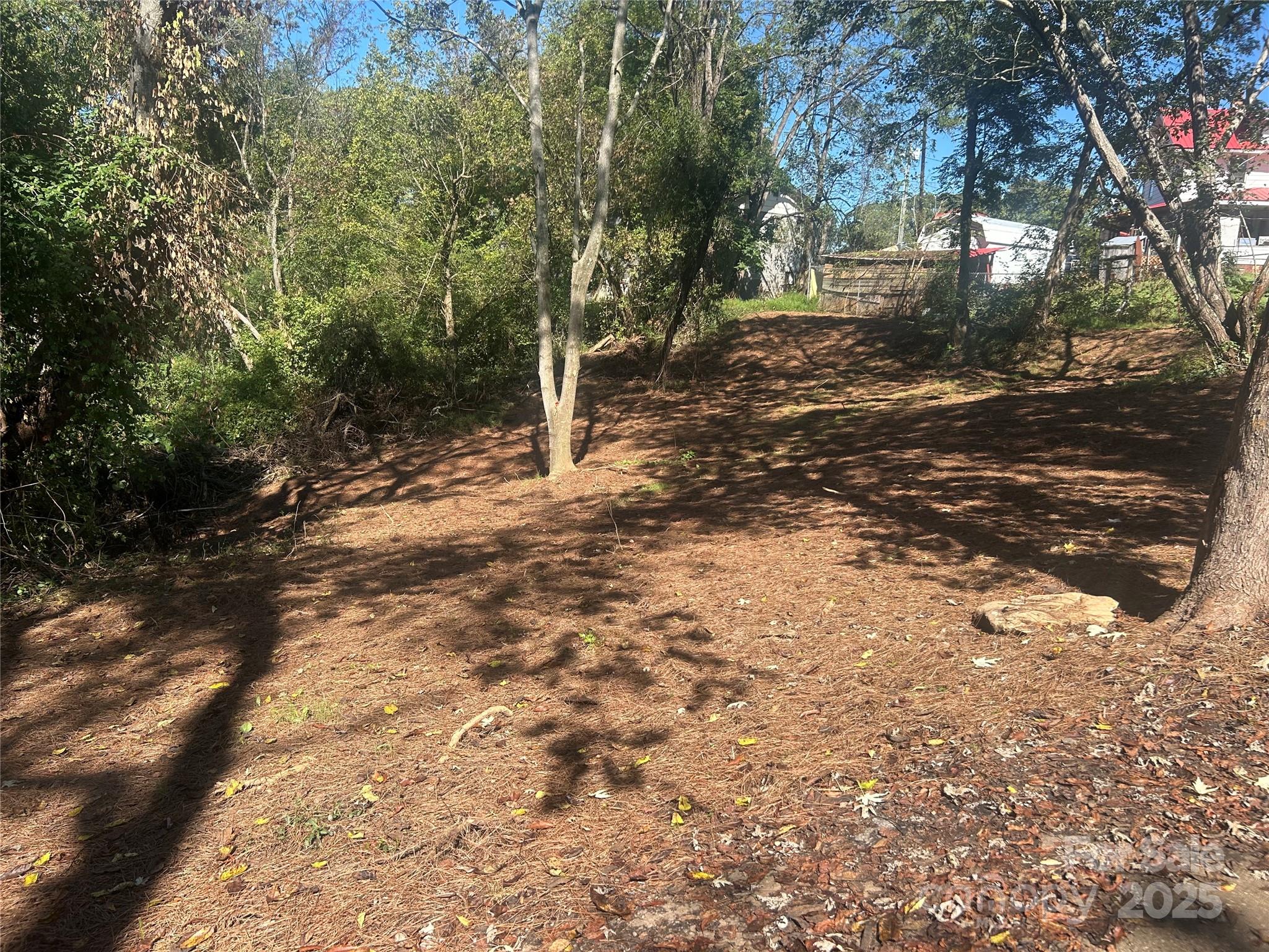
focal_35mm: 26
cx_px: 634
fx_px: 953
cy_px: 476
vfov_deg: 53.1
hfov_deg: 67.3
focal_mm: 5.7
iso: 50
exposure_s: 1/1431
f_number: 1.5
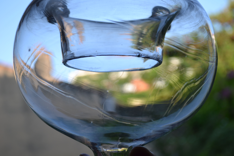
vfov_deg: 20.6
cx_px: 117
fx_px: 429
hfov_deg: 30.5
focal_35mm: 66
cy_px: 78
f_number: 6.3
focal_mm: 44
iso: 100
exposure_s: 1/160
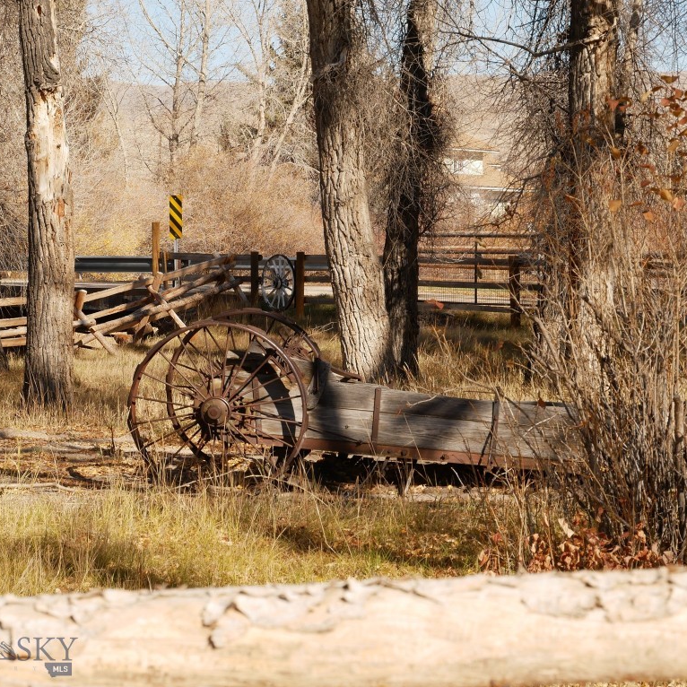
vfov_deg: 15.7
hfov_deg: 15.7
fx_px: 2492
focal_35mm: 111
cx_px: 362
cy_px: 344
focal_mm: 47
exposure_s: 1/400
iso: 200
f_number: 8
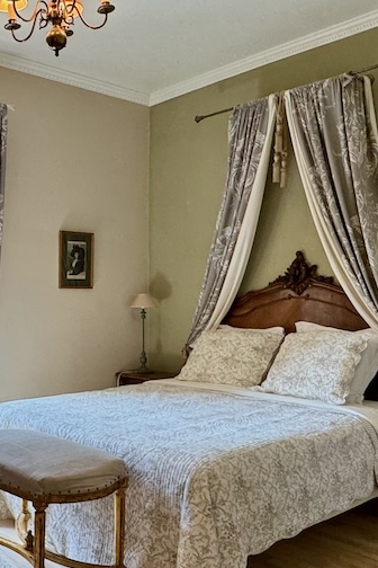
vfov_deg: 51.7
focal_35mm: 37
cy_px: 322
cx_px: 39
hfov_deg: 34.0
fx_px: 583
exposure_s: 1/100
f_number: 2.2
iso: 80
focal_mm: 2.22
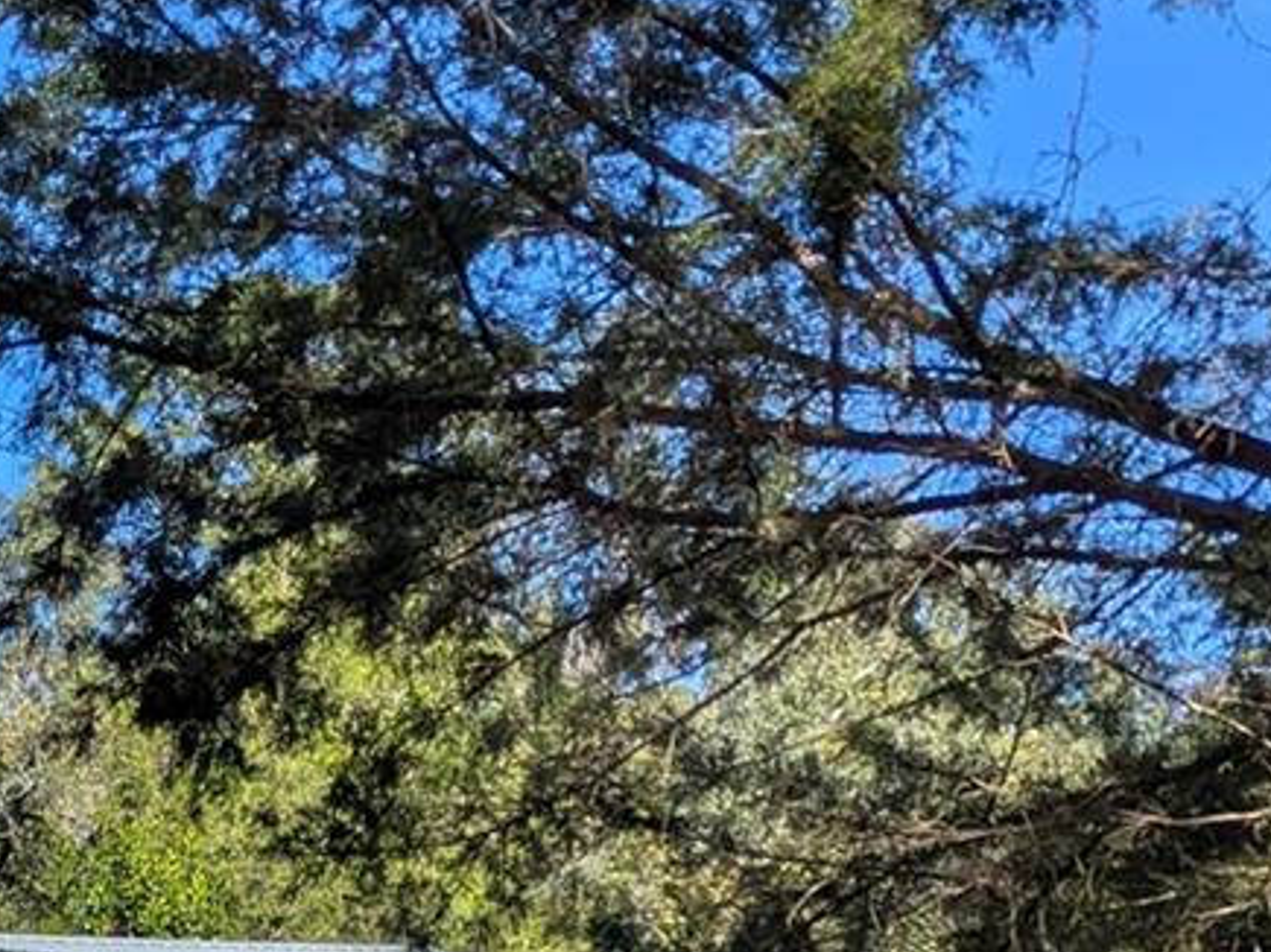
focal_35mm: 88
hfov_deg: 21.0
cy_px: 1349
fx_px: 3230
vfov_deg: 15.7
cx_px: -169
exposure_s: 1/3333
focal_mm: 6.81
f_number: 1.85
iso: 51
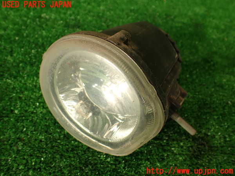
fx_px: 217
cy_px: 88
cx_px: 118
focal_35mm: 32
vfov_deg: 44.2
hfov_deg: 56.8
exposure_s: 1/60
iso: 100
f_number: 2.4
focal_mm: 5.79
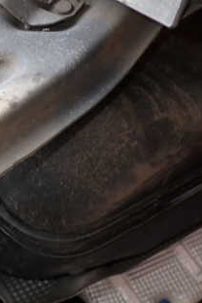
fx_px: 505
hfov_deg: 20.8
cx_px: -53
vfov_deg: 33.2
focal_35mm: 60
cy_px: 110
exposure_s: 1/40
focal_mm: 5.4
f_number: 6.3
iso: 100
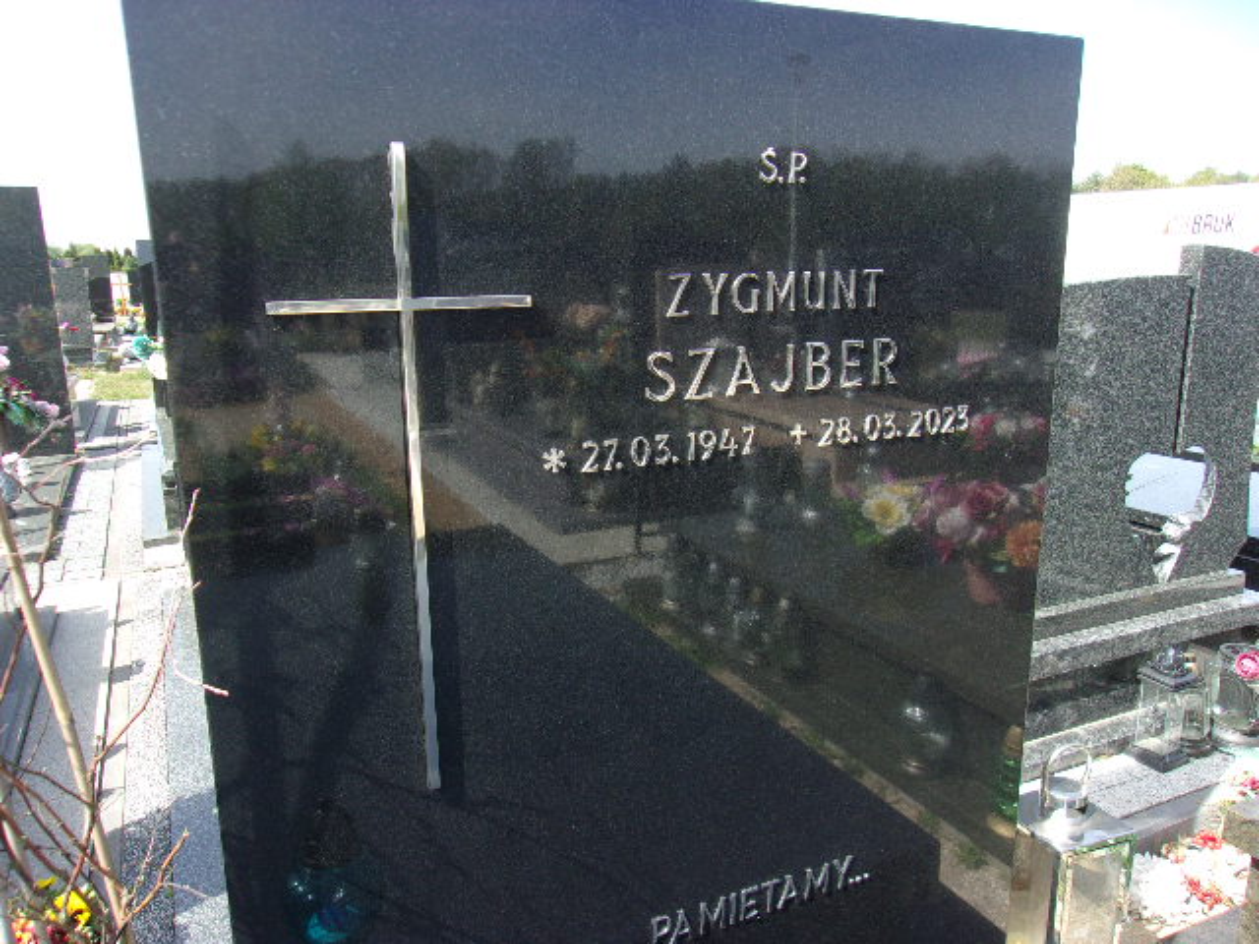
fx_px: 982
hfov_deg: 65.3
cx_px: 630
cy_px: 472
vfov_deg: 51.4
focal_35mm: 27
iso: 80
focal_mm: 4.9
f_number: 3
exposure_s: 1/340
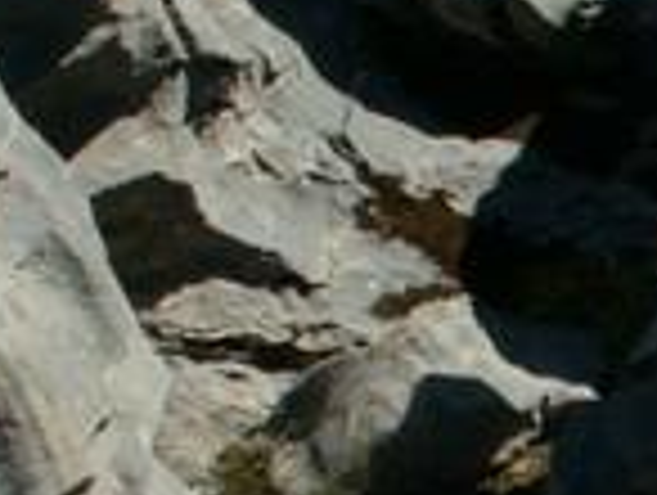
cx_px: 1017
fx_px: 2909
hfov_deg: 12.2
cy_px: 508
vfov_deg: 9.7
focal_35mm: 153
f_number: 7.1
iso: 50
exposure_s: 1/200
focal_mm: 5.86
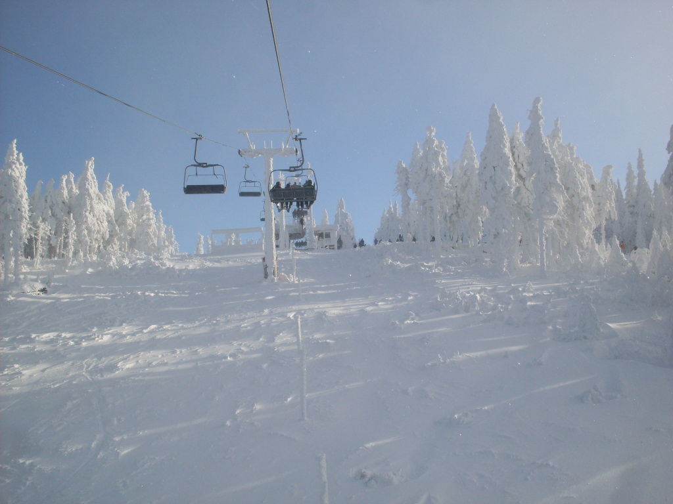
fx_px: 739
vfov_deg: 37.7
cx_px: 336
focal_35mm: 38
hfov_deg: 49.0
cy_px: 252
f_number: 8.4
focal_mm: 6.3
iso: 80
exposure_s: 1/350
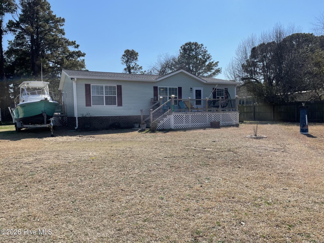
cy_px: 122
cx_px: 162
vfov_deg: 53.1
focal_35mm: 26
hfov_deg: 67.3
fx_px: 243
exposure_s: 1/4831
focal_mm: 4.2
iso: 32
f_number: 1.6
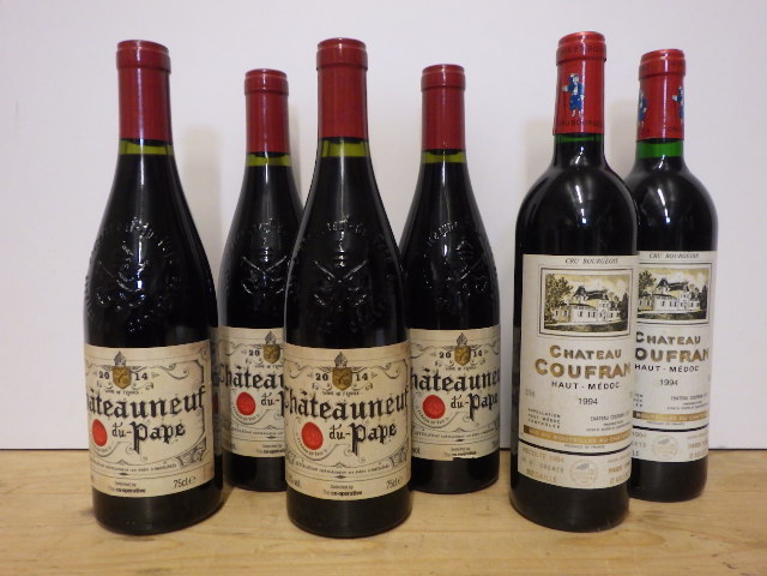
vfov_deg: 49.7
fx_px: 620
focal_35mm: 28
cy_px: 288
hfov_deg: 63.4
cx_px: 384
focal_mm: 5
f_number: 3.5
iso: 640
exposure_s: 1/45
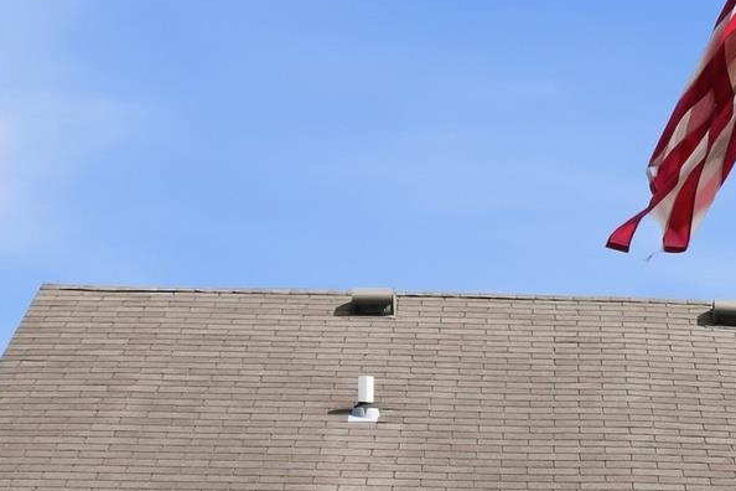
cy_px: 916
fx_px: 2966
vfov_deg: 9.0
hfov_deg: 13.3
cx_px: 1134
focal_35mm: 145
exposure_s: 1/4000
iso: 800
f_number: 5
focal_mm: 23
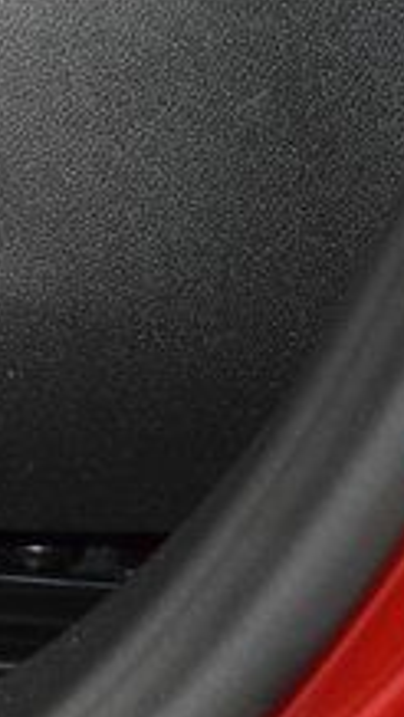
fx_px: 6137
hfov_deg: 3.7
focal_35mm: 323
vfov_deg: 6.7
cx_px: -598
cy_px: 81
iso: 3200
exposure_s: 1/50
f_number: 4.5
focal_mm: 70
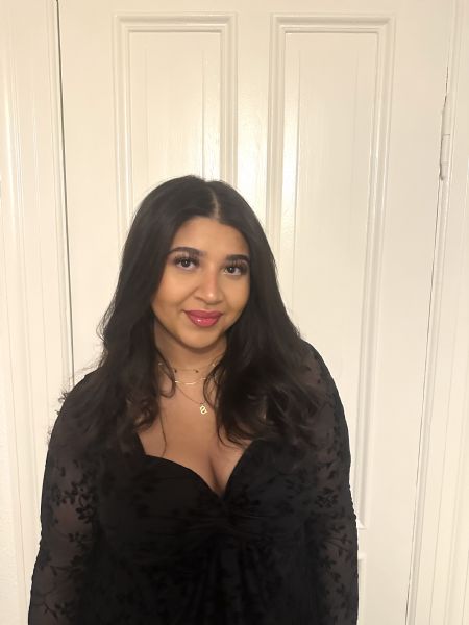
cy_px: 312
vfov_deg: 71.6
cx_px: 234
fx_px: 434
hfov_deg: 56.8
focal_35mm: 24
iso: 1000
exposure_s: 1/25
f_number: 1.78
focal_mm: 6.86
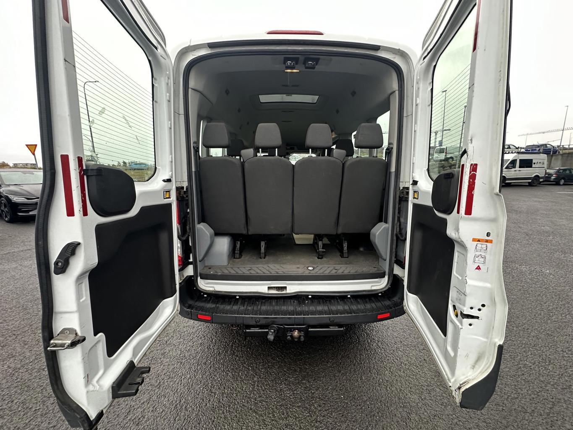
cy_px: 215
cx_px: 286
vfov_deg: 85.7
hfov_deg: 102.1
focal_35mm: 14
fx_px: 232
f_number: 2.2
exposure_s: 1/94
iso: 320
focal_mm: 2.22
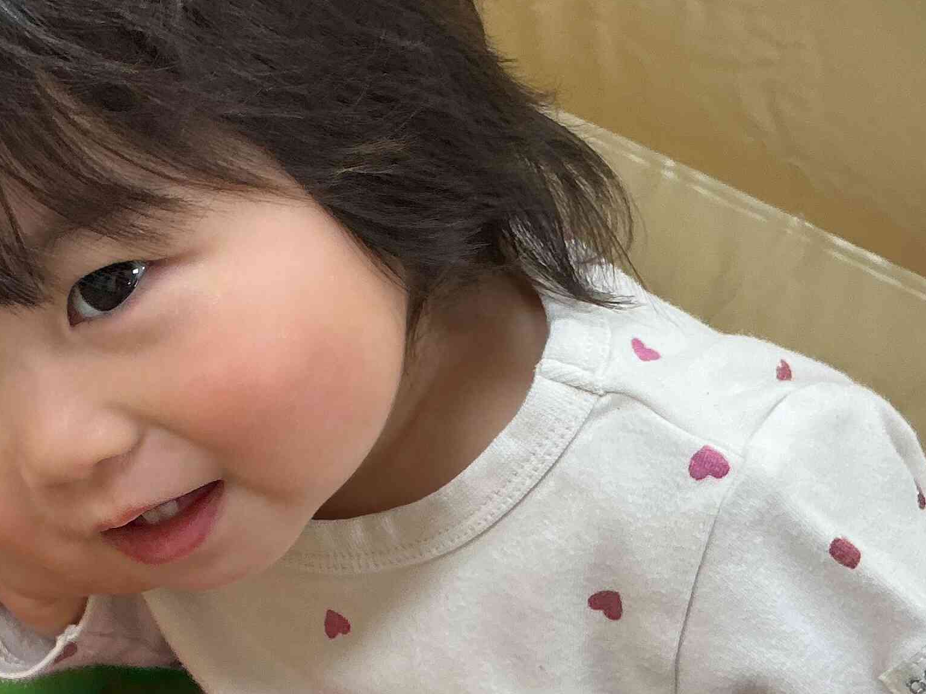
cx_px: 227
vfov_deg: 19.4
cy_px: 357
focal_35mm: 76
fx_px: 2033
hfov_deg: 25.3
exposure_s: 1/120
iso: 50
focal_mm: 3
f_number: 1.8
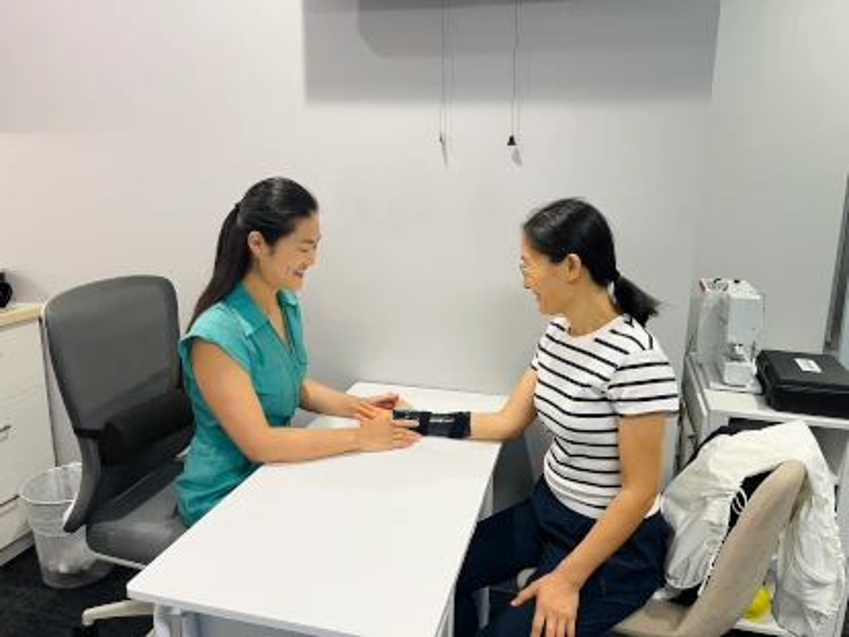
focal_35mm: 26
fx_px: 637
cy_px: 318
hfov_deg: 67.3
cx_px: 424
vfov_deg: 53.0
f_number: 1.6
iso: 80
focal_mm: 5.1
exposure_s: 1/50
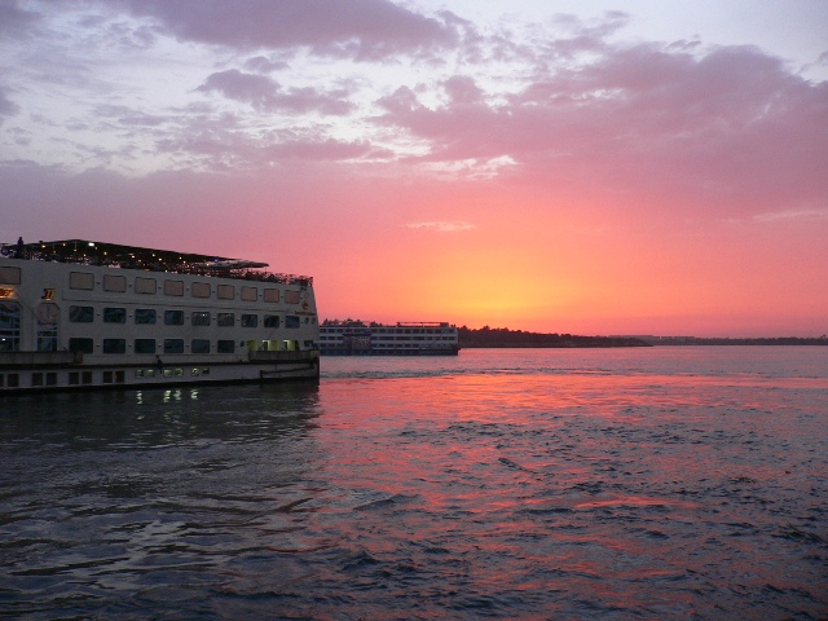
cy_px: 310
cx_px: 414
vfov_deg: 40.7
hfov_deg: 52.6
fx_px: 837
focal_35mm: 35
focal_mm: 5.8
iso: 100
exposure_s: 1/50
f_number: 2.8
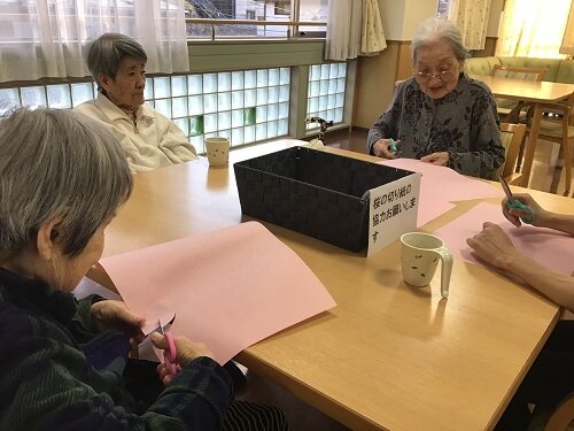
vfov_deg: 45.4
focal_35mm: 31
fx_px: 514
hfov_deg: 58.4
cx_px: 287
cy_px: 216
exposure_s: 1/40
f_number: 2.4
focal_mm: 3.3
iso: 32
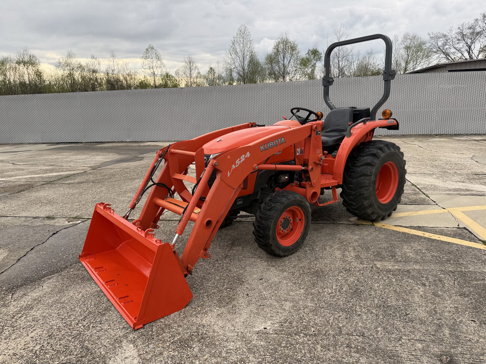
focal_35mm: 24
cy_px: 182
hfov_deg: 71.6
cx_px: 243
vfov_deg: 56.8
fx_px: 337
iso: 80
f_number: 1.78
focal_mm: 6.76
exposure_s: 1/637
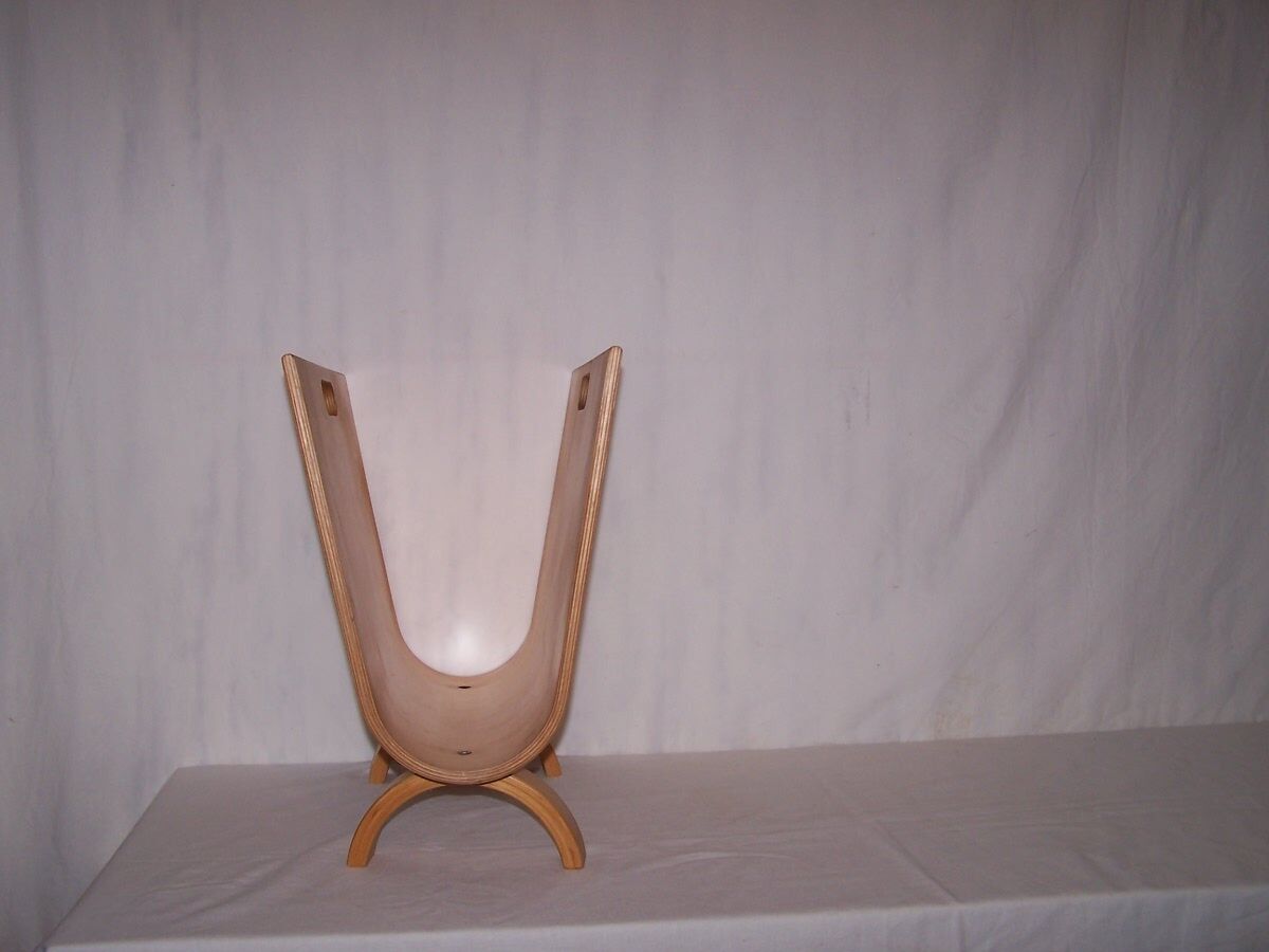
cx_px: 634
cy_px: 476
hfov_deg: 49.0
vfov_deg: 37.7
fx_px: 1393
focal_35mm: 38
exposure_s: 1/60
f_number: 2.8
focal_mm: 6.3
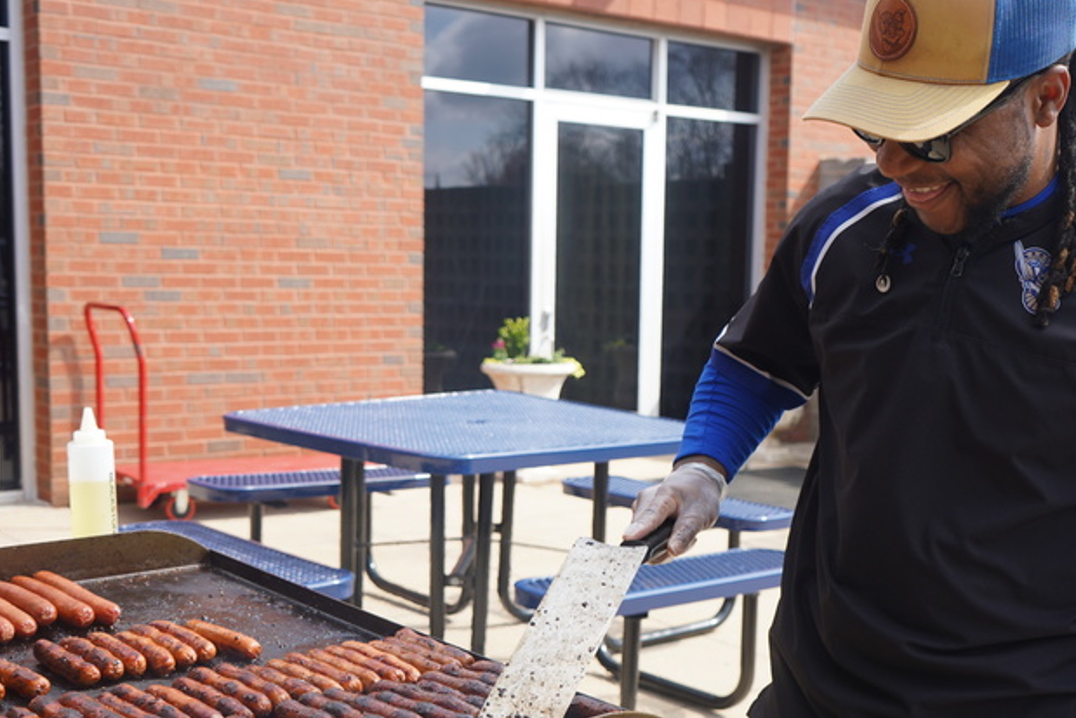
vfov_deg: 28.0
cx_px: 631
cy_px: 446
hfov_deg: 41.0
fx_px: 1435
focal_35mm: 48
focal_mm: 29
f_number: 4.5
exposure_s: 1/250
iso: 100
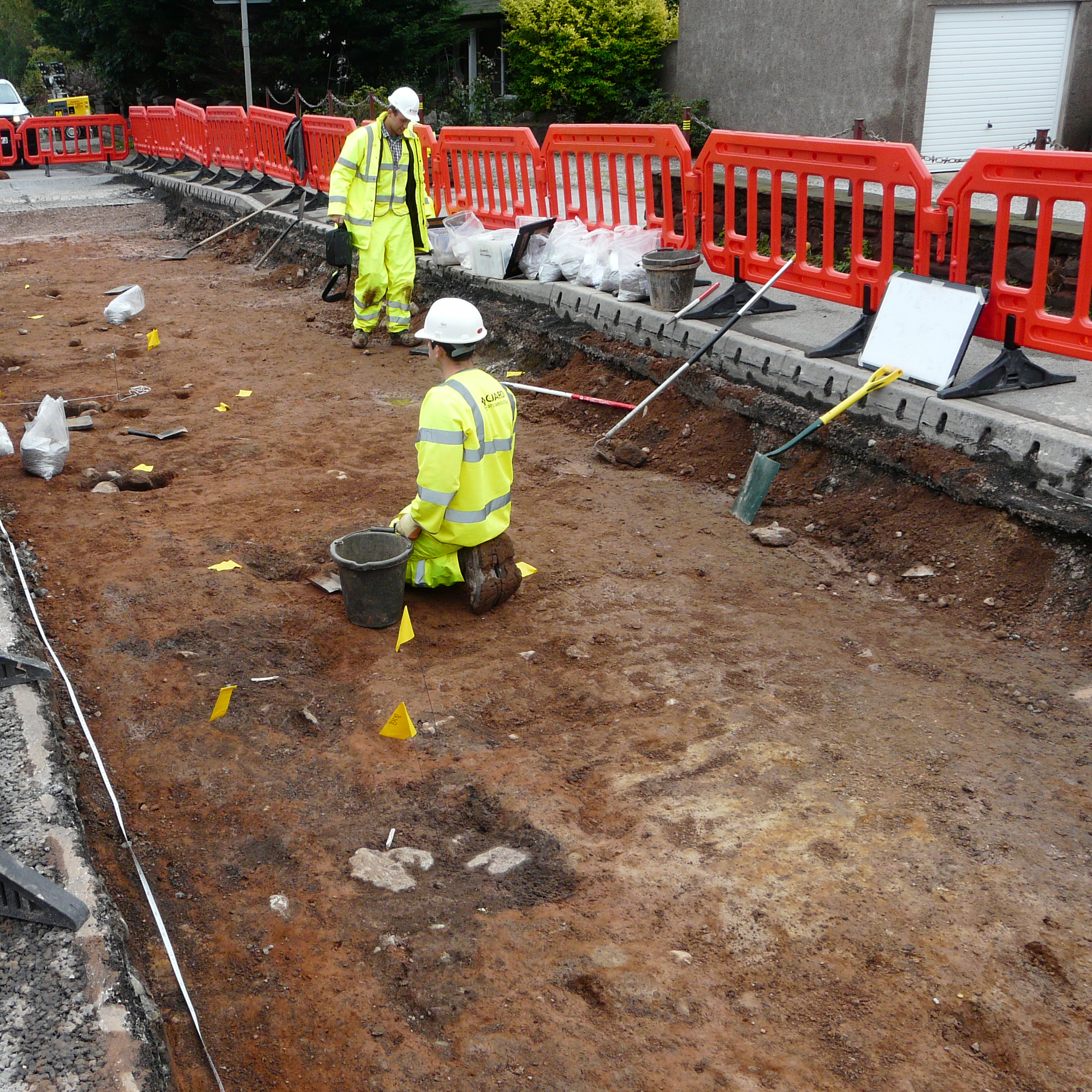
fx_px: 1321
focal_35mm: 37
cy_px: 551
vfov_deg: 44.9
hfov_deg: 44.4
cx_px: 380
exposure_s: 1/200
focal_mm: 5
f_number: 4
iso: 100
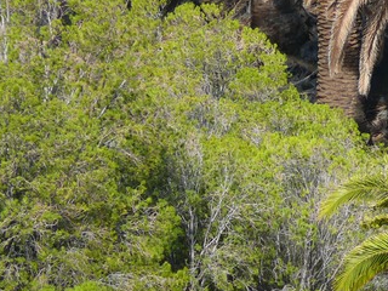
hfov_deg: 2.0
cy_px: 336
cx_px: 272
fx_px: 11029
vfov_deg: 1.5
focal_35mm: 984
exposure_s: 1/160
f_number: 4
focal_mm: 88.8
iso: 100
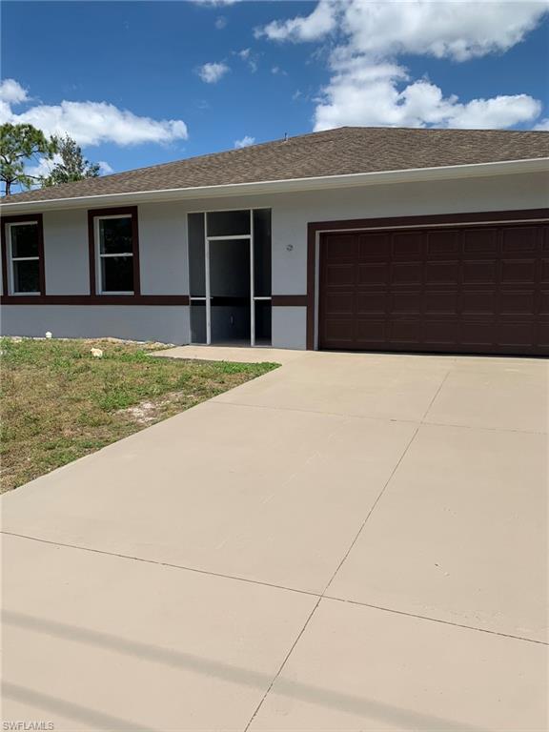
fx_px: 550
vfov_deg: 67.3
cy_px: 366
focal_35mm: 26
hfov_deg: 53.1
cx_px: 274
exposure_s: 1/2994
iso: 25
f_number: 1.8
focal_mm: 4.25
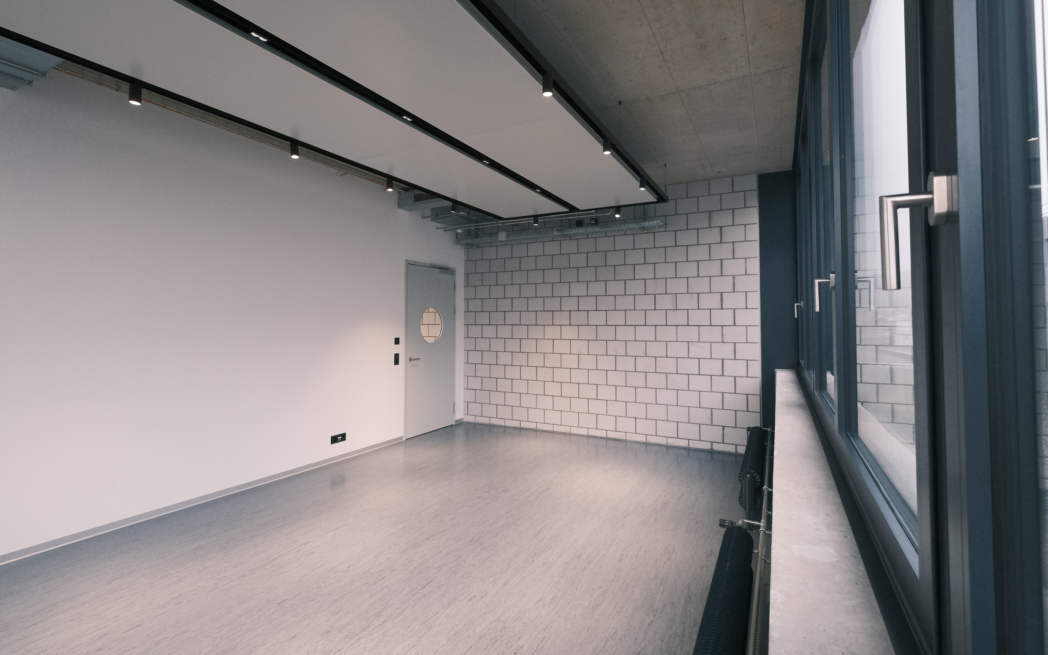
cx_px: 529
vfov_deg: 71.2
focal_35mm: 16
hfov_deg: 97.8
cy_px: 311
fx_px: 457
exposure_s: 1/105
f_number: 5.6
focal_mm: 10
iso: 1600
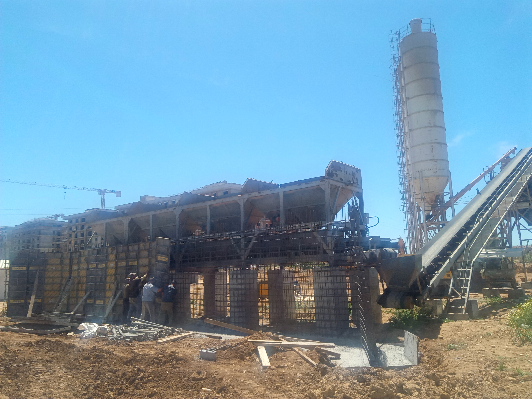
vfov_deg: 49.7
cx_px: 266
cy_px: 200
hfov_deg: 63.4
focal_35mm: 28
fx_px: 430
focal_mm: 3.73
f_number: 2.2
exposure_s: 1/1724
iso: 113
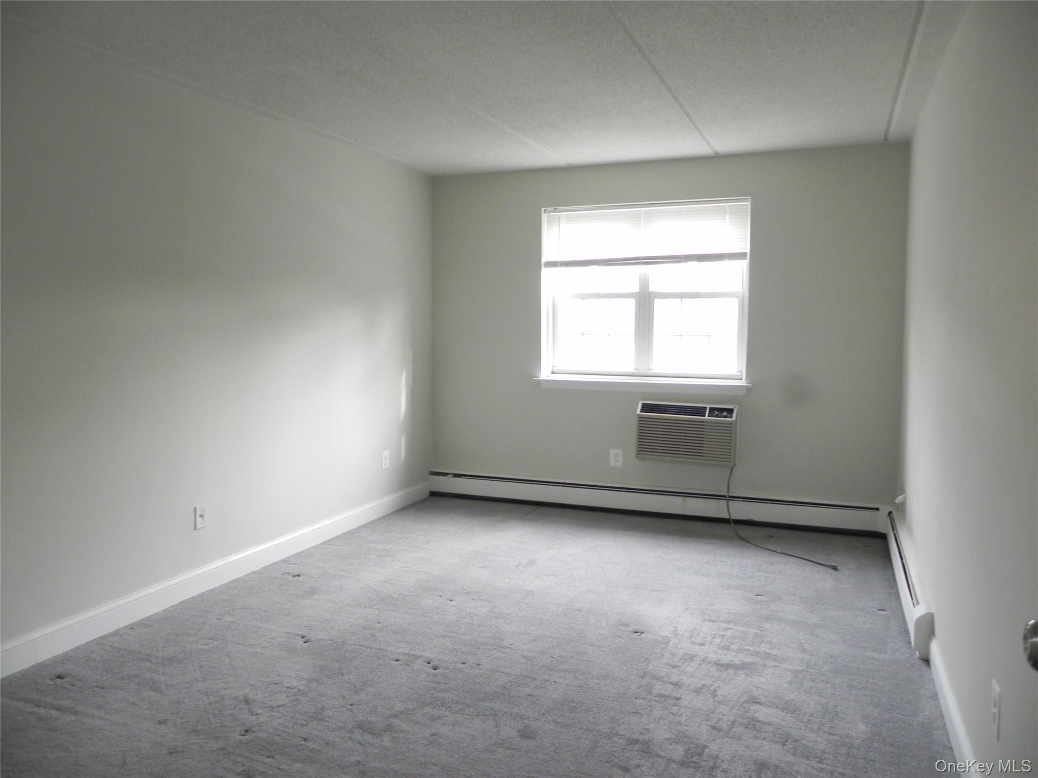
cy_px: 389
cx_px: 519
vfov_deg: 53.1
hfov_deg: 67.3
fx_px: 780
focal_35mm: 26
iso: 311
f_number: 2.8
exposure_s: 1/30
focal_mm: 4.6
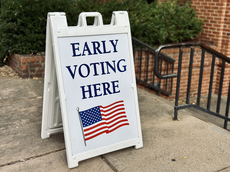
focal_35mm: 48
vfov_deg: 30.3
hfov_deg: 39.7
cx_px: 115
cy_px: 86
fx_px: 319
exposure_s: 1/1376
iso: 80
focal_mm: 6.86
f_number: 1.78
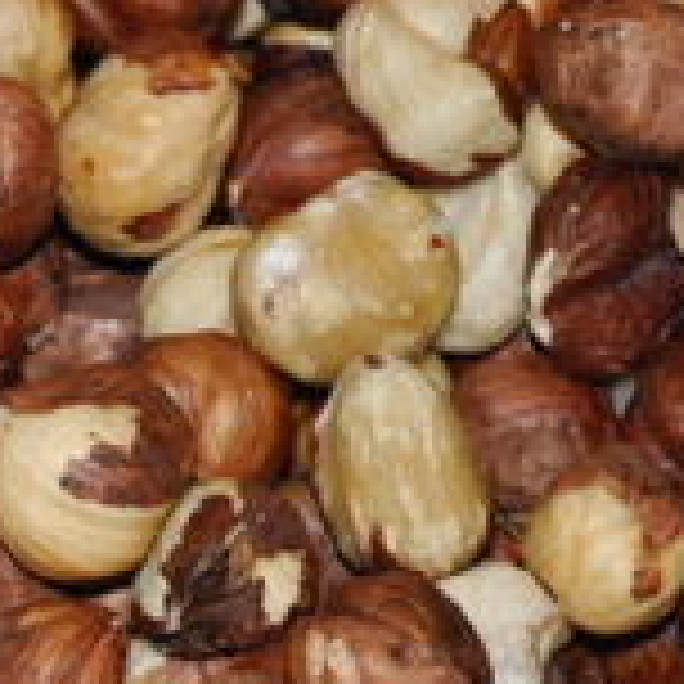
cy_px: 736
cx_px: 198
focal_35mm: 564
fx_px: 12604
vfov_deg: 3.1
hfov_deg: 3.1
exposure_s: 1/60
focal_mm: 105
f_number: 5.6
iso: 800
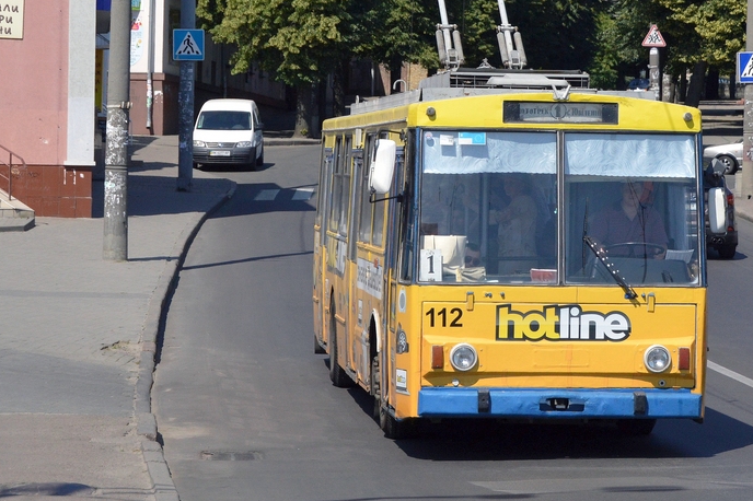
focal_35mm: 144
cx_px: 559
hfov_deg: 14.2
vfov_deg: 9.5
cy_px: 136
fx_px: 3008
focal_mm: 55
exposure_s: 1/4000
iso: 800
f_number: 5.6
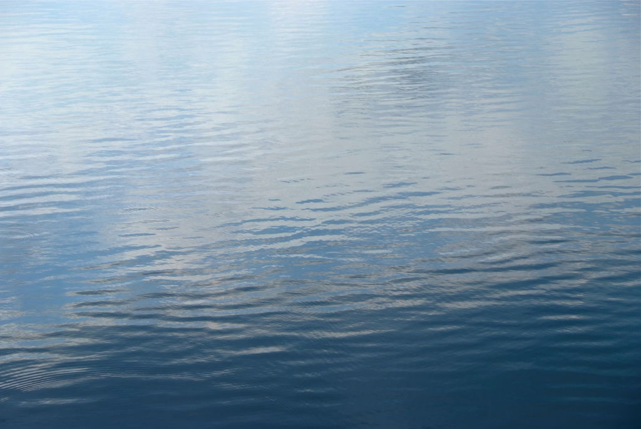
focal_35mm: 123
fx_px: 2192
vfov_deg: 11.2
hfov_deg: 16.6
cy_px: 214
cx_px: 320
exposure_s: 1/500
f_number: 6.3
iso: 125
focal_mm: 82
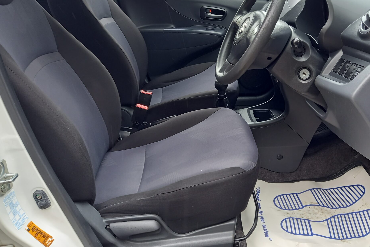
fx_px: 370
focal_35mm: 36
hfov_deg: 52.7
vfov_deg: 36.7
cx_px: 226
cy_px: 95
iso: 50
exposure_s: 1/60
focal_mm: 4.6
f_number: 2
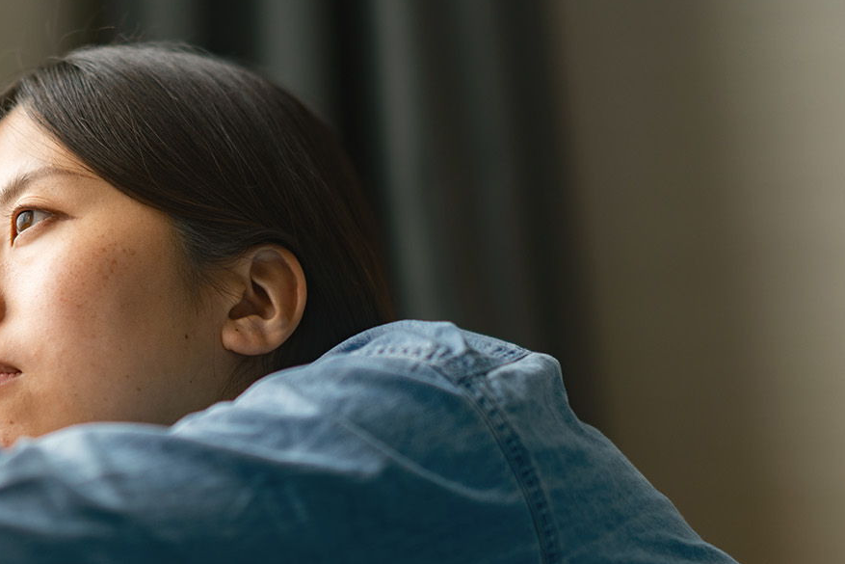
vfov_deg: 8.7
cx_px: 294
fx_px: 3685
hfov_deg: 13.1
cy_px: 485
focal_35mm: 157
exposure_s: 1/160
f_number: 1.4
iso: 50
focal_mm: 85
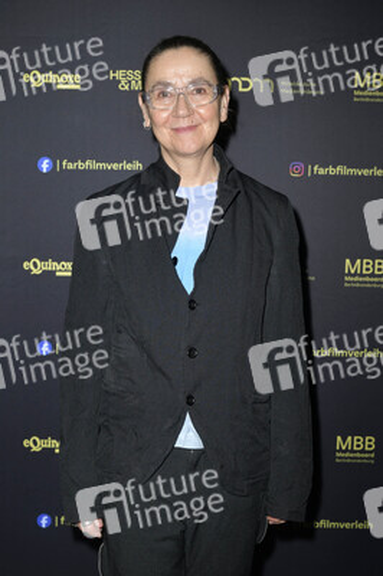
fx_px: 799
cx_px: 192
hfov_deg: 26.9
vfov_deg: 39.6
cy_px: 288
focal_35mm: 50
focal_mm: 50
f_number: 6.3
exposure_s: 1/250
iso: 250
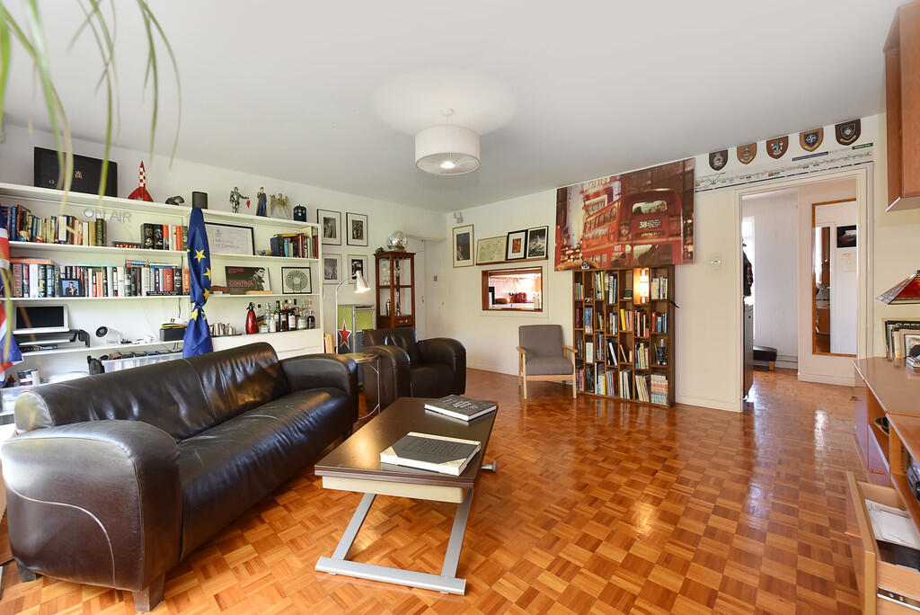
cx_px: 460
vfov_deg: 81.3
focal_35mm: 14
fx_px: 358
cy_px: 308
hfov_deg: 104.2
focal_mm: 14
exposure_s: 1/15
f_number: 8
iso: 400
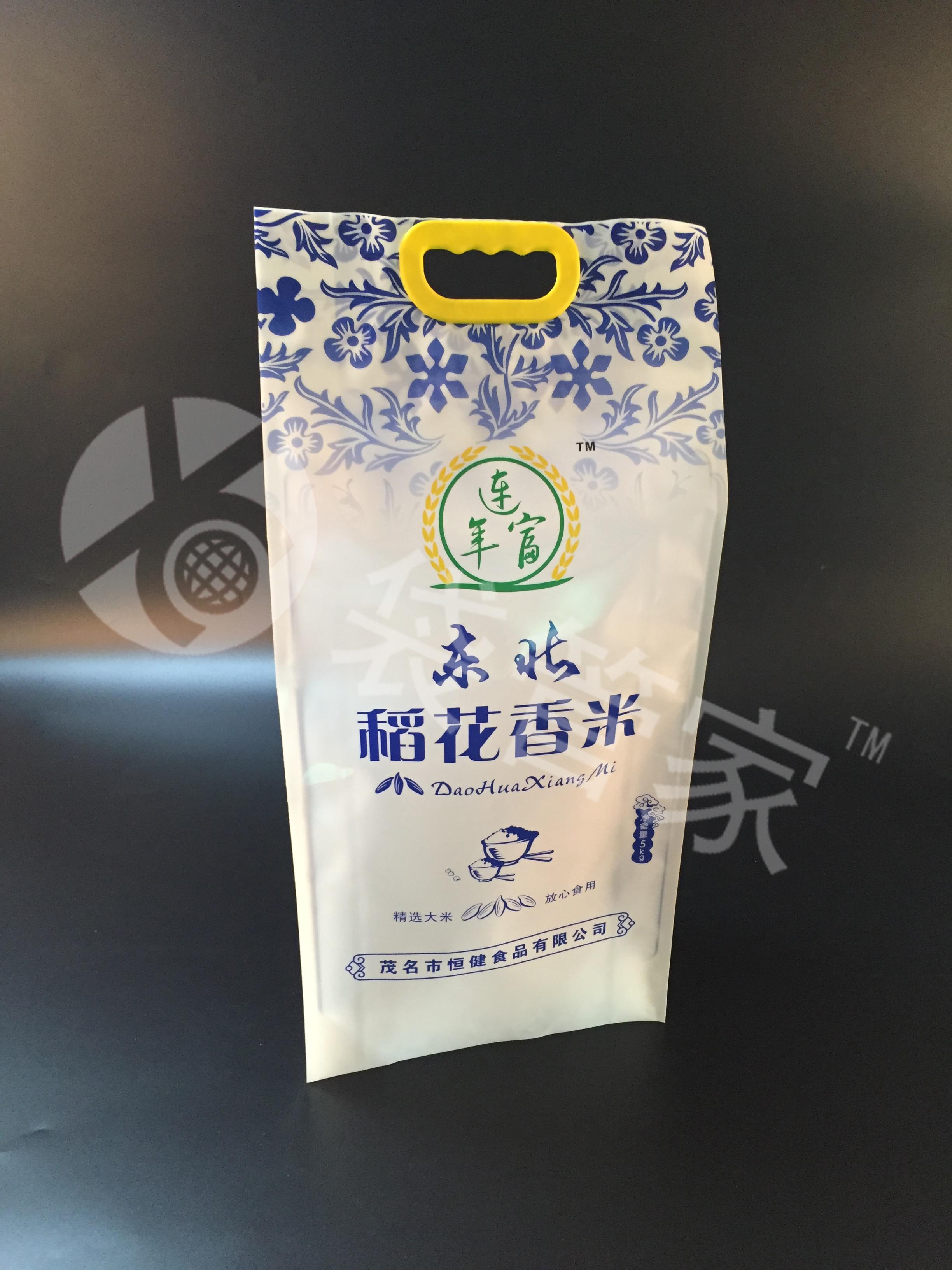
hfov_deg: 48.2
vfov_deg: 61.7
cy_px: 635
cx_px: 476
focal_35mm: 29
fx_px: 1063
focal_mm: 4.15
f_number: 2.2
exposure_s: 1/33
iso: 250
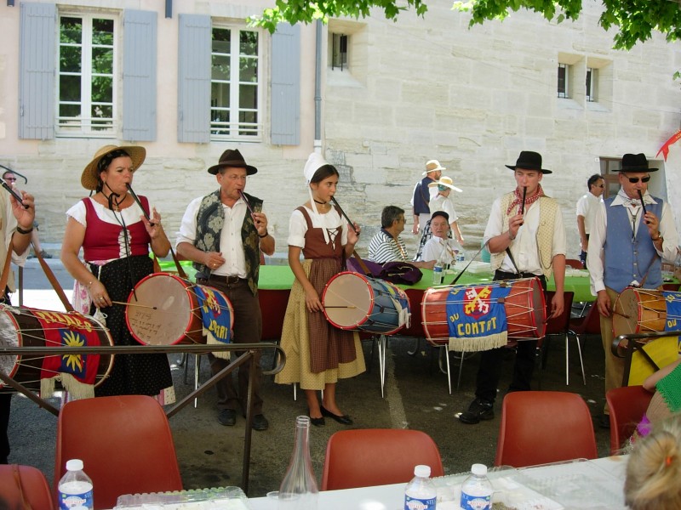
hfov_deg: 49.0
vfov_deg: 37.7
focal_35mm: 38
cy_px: 255
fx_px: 748
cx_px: 340
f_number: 2.8
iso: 64
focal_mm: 7.8
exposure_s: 1/215
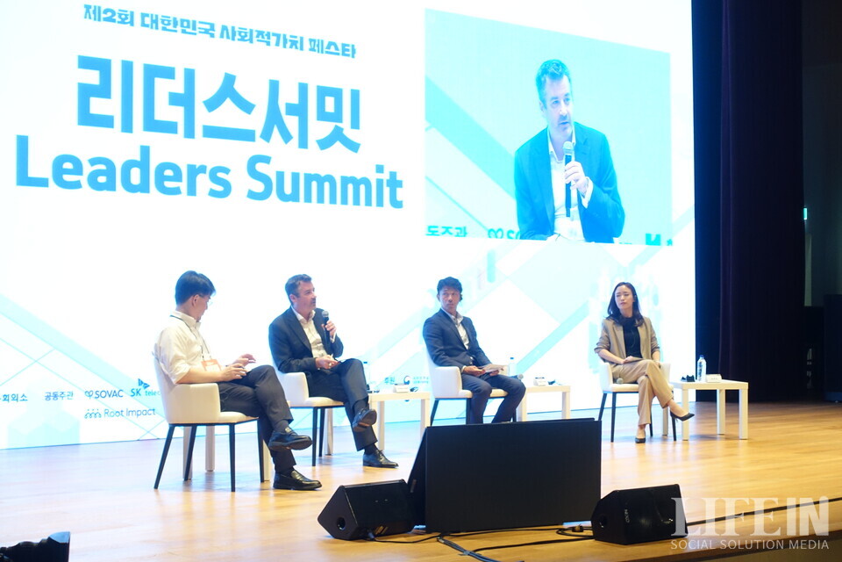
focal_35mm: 70
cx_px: 421
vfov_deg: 19.5
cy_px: 281
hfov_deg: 28.8
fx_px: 1637
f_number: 2.8
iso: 640
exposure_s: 1/80
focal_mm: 25.7
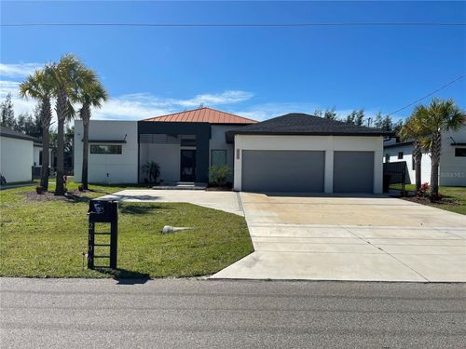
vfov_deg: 54.9
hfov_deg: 69.4
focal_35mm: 25
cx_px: 233
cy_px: 174
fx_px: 337
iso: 32
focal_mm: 5.1
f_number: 1.6
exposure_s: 1/5917
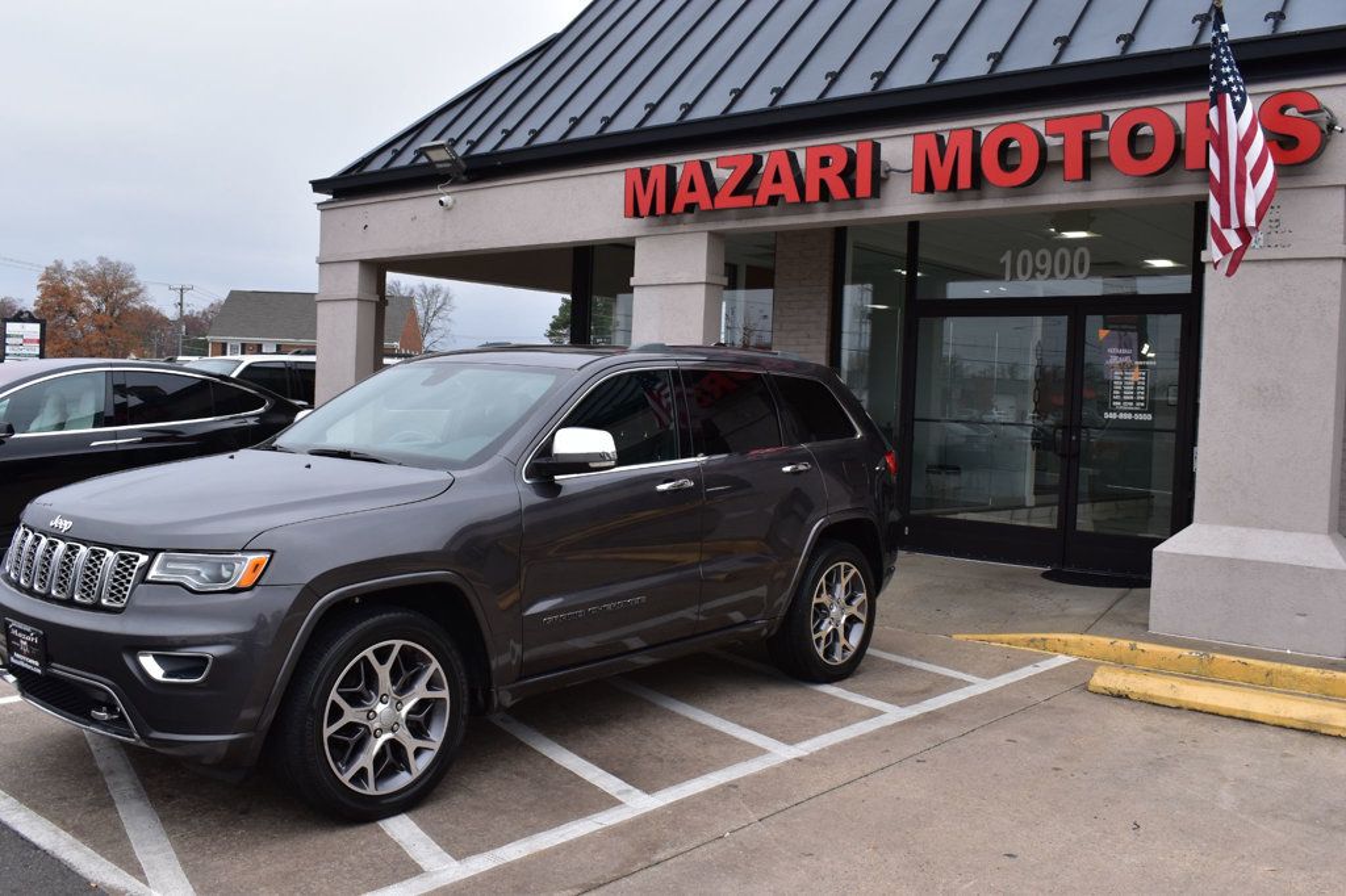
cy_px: 448
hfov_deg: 57.2
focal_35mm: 33
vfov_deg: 39.9
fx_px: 1233
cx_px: 673
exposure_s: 1/200
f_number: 10
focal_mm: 22
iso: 400
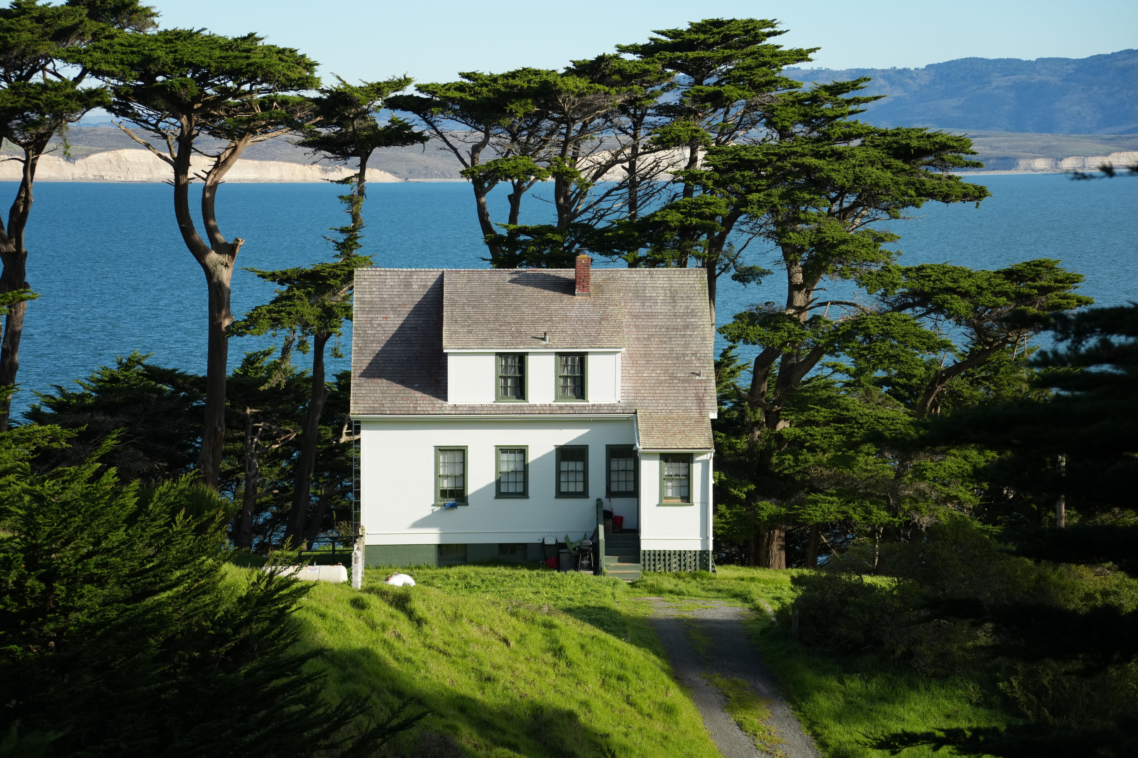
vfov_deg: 12.7
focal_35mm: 108
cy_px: 379
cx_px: 569
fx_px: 3414
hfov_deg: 18.9
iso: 640
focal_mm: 108
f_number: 6.3
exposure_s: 1/1250
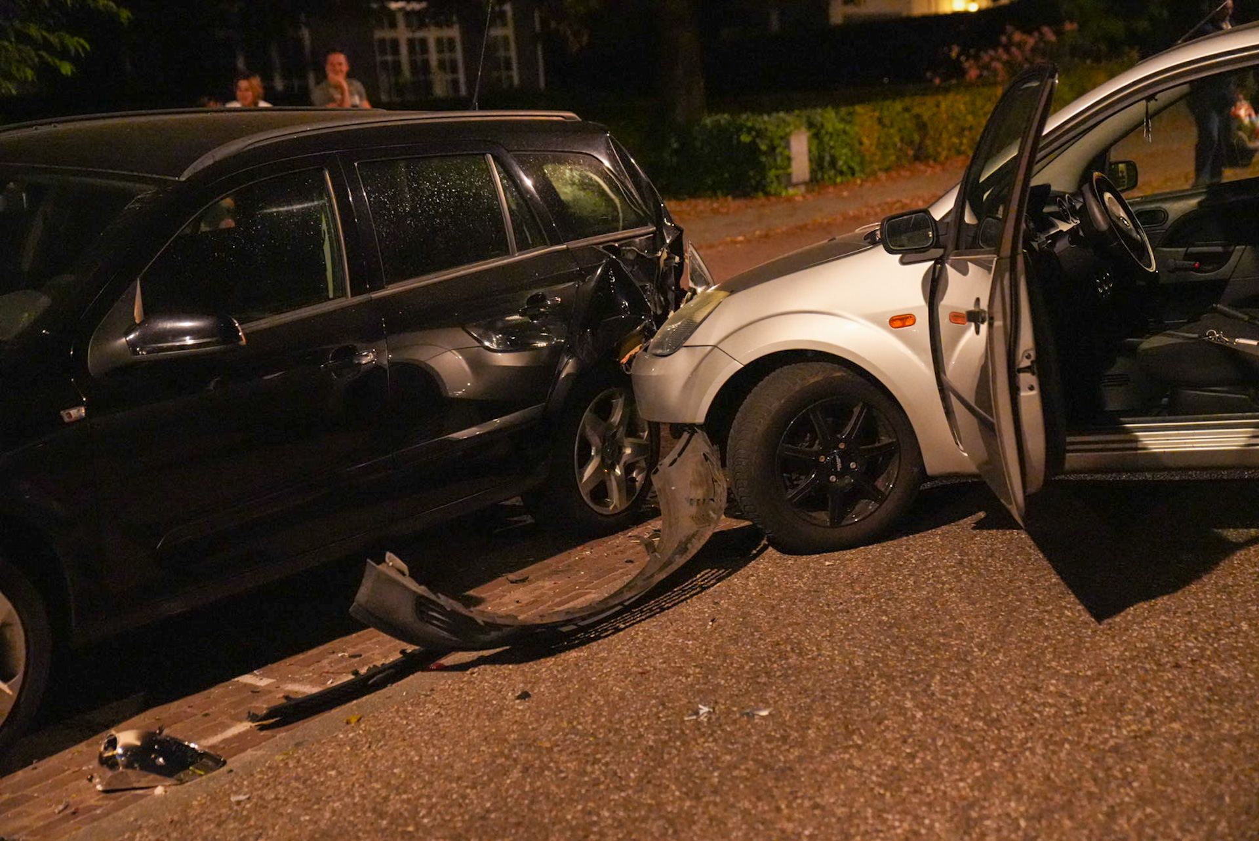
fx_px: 1995
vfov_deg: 23.8
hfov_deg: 35.0
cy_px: 420
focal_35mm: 57
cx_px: 630
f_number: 2.8
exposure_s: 1/40
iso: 12800
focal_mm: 57
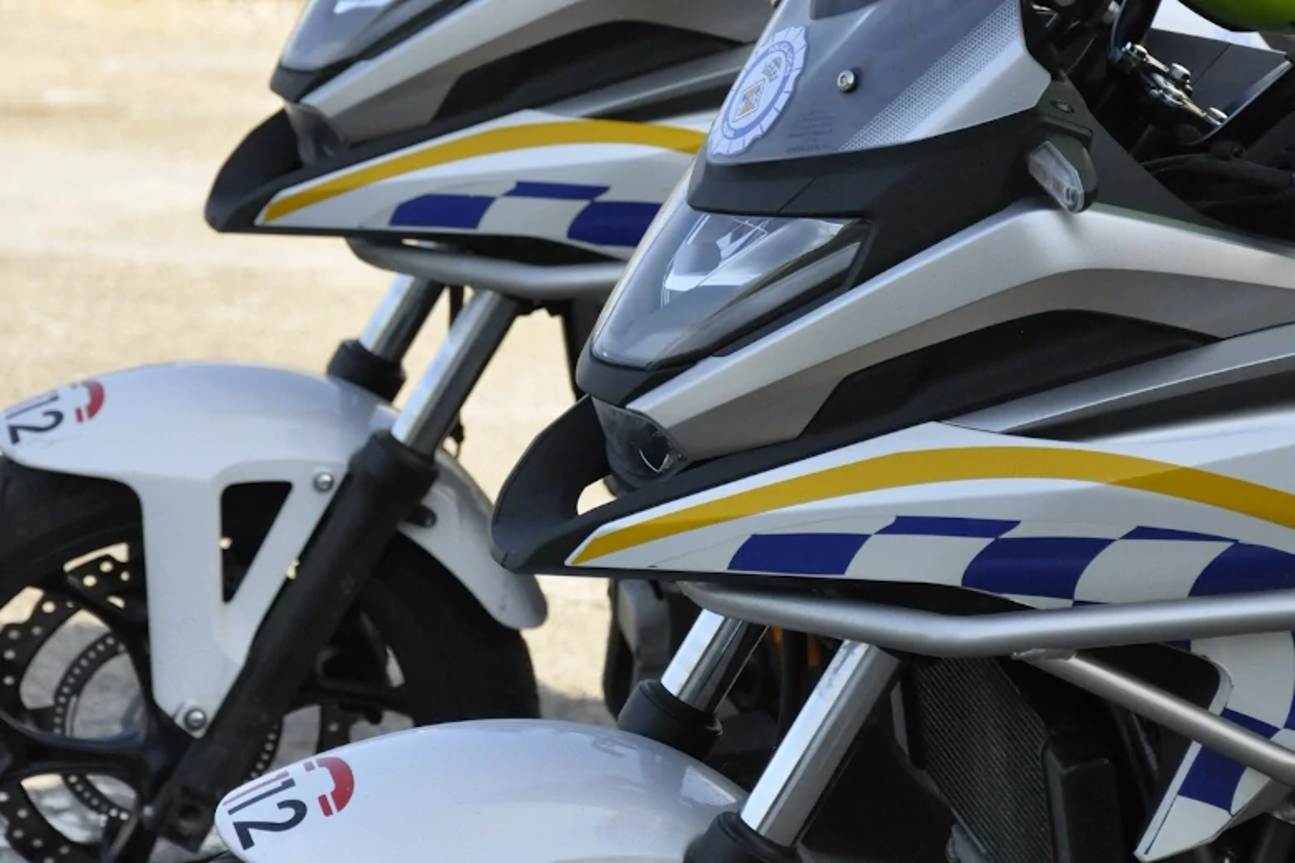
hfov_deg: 13.0
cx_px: 648
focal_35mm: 158
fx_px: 5665
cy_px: 432
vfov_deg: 8.7
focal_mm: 105
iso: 2000
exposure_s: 1/2000
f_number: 5.6
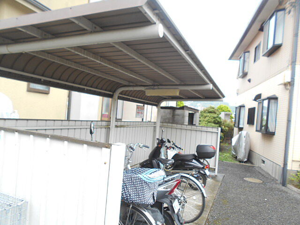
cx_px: 150
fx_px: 225
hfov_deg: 67.3
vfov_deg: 53.1
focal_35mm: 26
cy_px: 112
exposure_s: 1/80
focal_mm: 4.6
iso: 80
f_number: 3.2
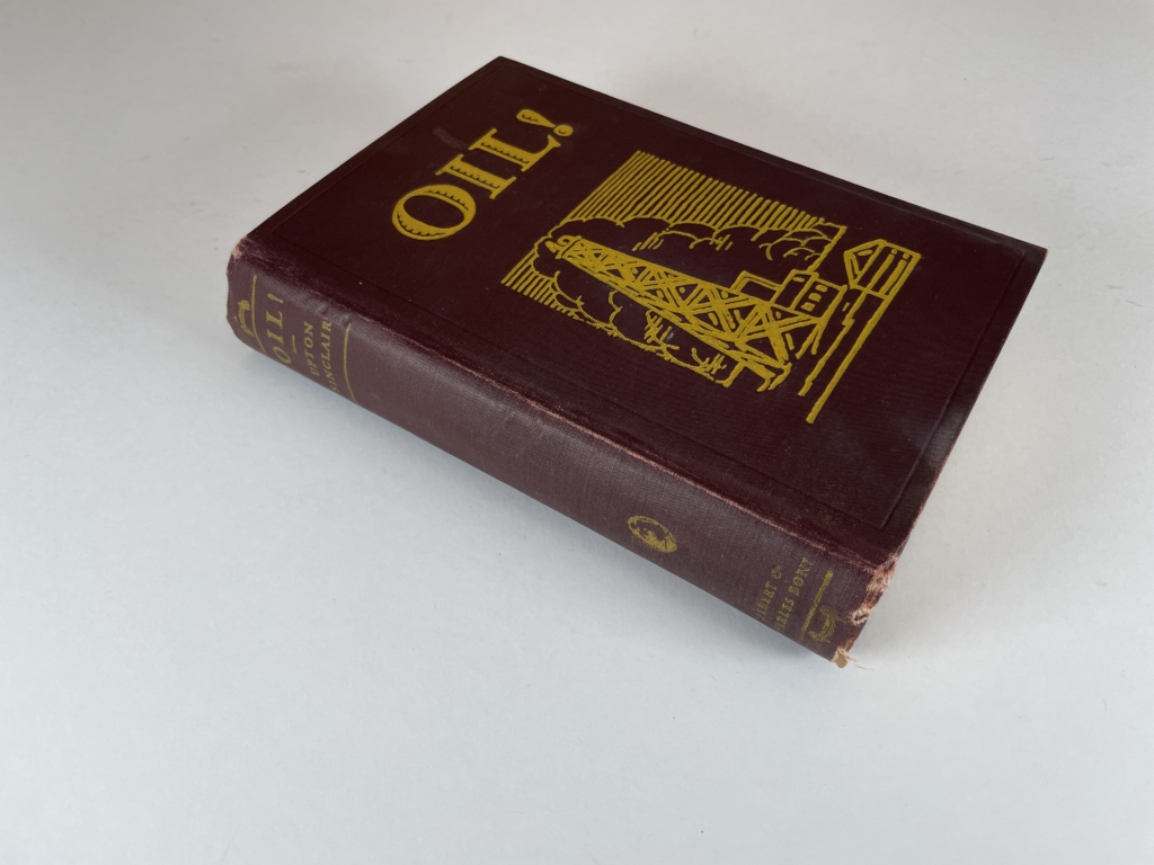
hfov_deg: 67.3
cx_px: 577
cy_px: 432
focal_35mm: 26
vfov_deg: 53.1
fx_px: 867
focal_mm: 4.2
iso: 40
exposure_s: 1/100
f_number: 1.6
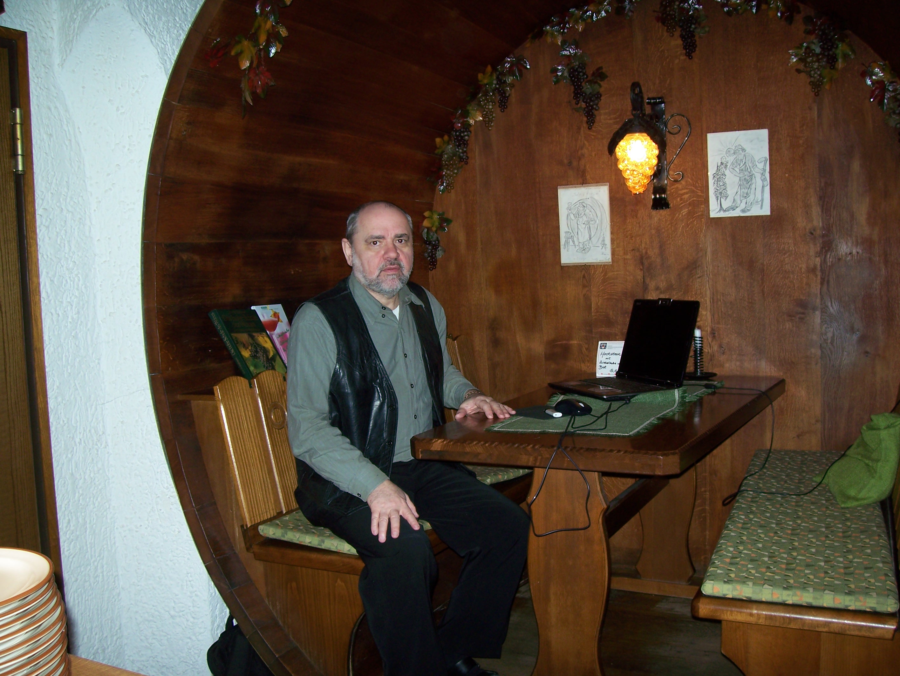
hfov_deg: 53.9
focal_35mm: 34
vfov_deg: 41.8
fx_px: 885
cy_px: 338
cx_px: 450
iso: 80
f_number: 2.7
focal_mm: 5.6
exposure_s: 1/60
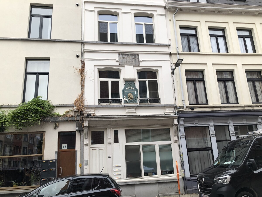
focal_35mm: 28
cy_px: 98
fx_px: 212
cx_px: 131
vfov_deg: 49.7
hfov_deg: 63.4
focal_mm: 4
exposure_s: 1/265
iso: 20
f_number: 1.8
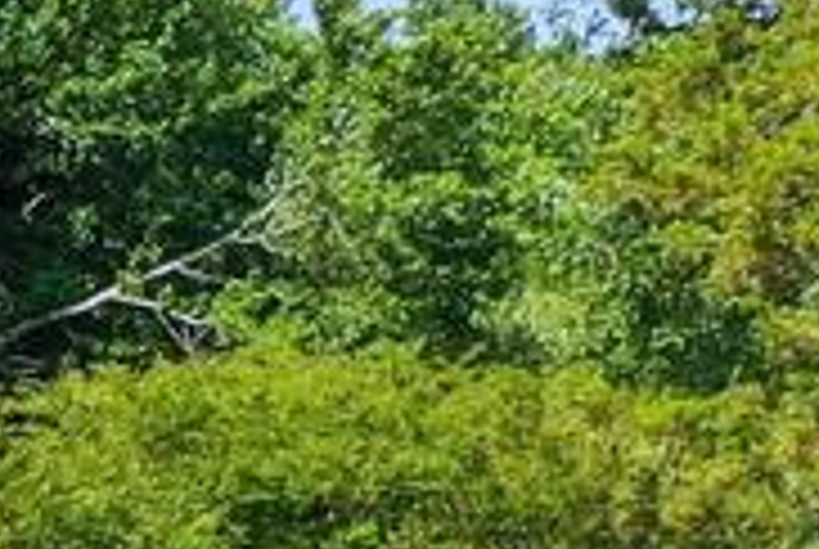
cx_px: -2066
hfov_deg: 7.5
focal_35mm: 221
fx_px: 5036
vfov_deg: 6.1
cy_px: 1089
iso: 100
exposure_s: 1/50
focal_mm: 10.26
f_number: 3.5
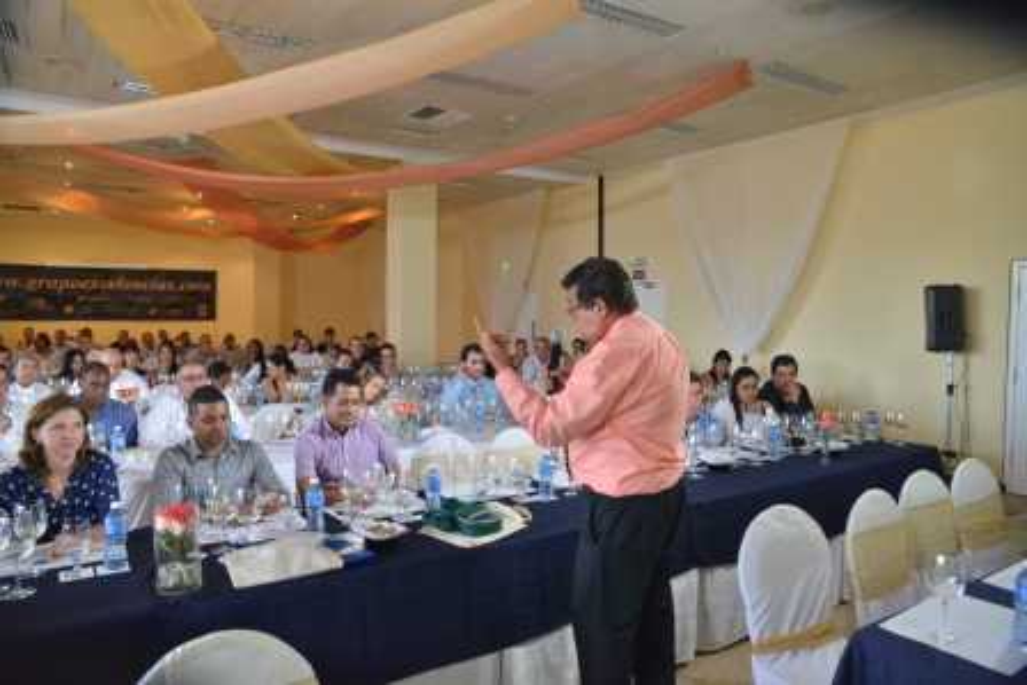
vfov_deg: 53.2
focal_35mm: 24
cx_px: 514
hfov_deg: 73.7
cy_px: 342
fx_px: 685
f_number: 4
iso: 1600
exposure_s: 1/60
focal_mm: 24
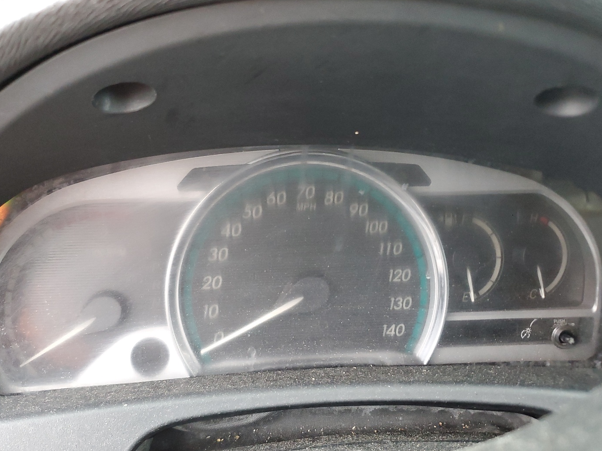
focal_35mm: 30
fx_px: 522
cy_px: 241
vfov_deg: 46.8
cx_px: 289
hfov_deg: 59.9
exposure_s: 1/60.2
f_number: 1.5
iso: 264
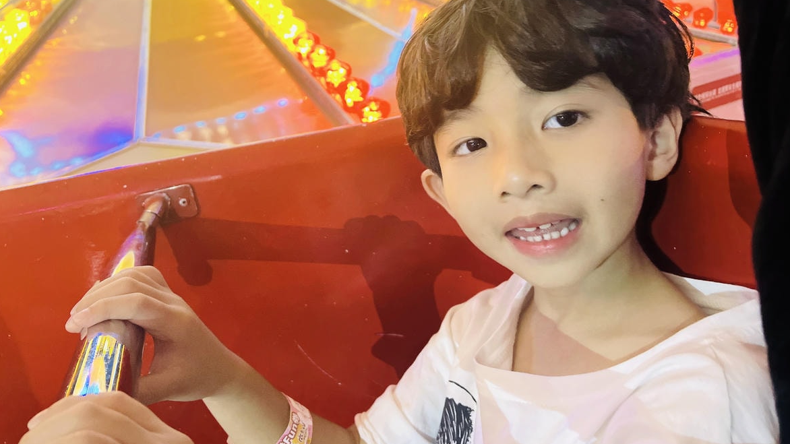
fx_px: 607
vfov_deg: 39.9
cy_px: 164
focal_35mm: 29
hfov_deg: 66.1
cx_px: 390
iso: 1000
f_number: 1.5
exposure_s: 1/30
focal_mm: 5.7
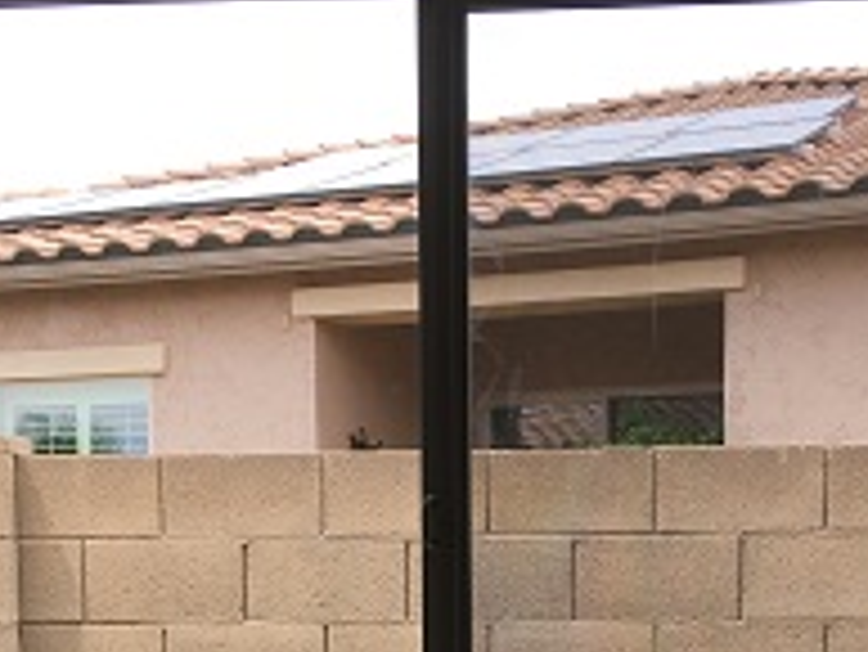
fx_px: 1731
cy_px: 659
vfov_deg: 20.6
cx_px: 454
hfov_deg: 28.1
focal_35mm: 69
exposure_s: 1/392
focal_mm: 4.15
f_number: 2.2
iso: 25
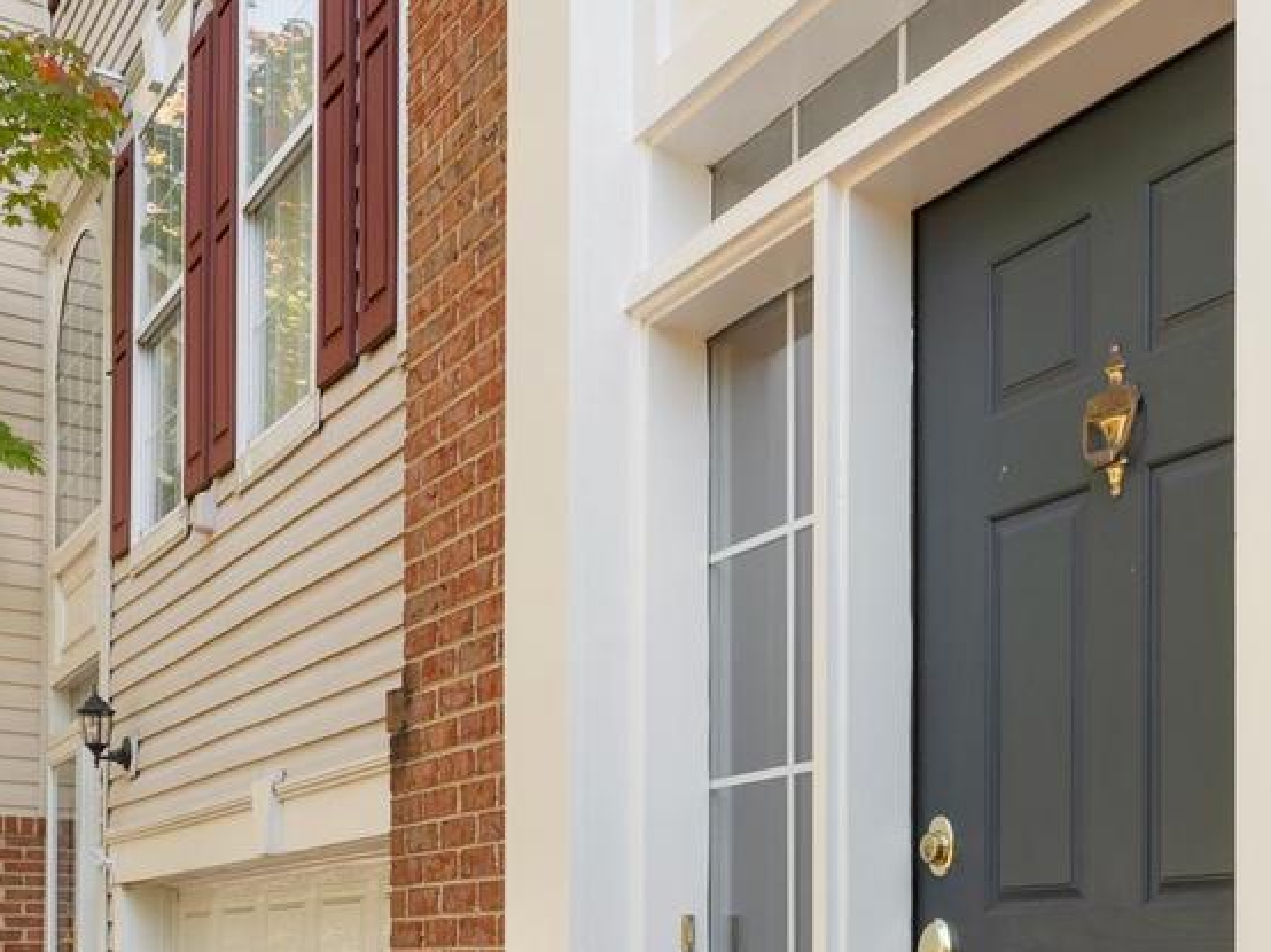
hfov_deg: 39.6
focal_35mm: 46
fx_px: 1670
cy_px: 936
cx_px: 1058
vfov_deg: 29.8
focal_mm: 18.2
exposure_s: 1/80
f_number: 9
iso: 250
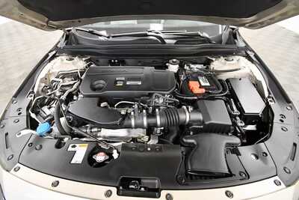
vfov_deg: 77.4
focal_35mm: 15
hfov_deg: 100.4
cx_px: 150
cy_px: 100
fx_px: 125
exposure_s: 1/125
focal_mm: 10
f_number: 4.5
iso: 2800
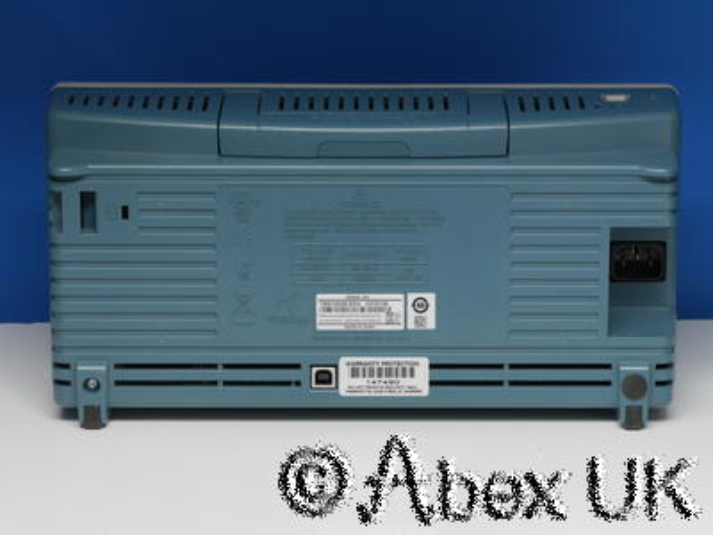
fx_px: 3007
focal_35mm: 146
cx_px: 356
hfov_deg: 13.5
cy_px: 268
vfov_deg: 10.2
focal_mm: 73
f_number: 11
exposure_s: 1/6
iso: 400
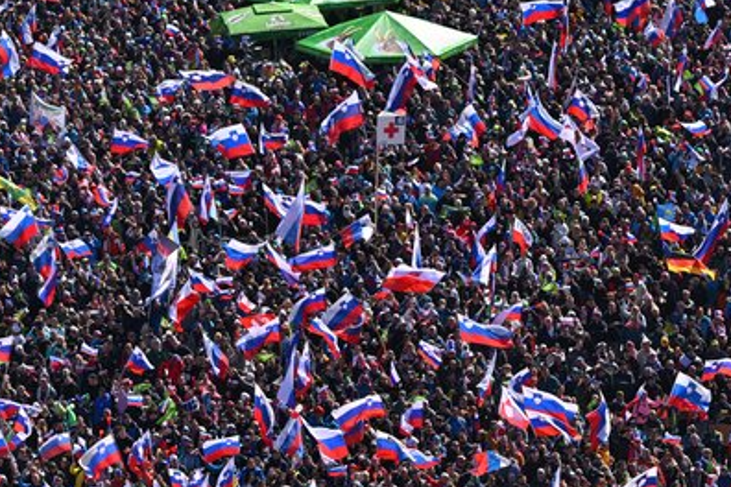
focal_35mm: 379
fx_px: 7695
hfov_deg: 5.4
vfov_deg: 3.6
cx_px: 347
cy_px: 226
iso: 800
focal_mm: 300
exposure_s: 1/3200
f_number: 8
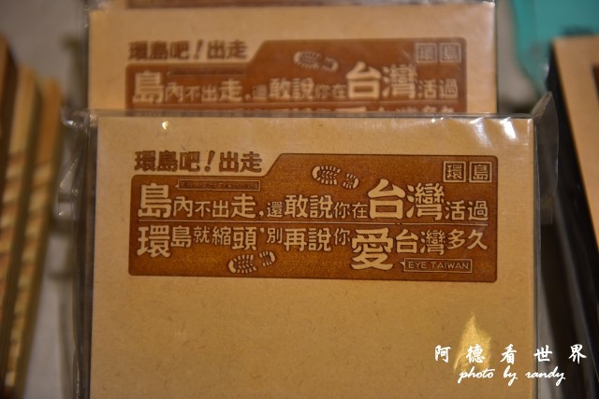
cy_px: 200
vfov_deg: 19.5
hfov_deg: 28.8
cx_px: 300
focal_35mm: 70
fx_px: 1165
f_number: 2.8
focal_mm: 70
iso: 1000
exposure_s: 1/125
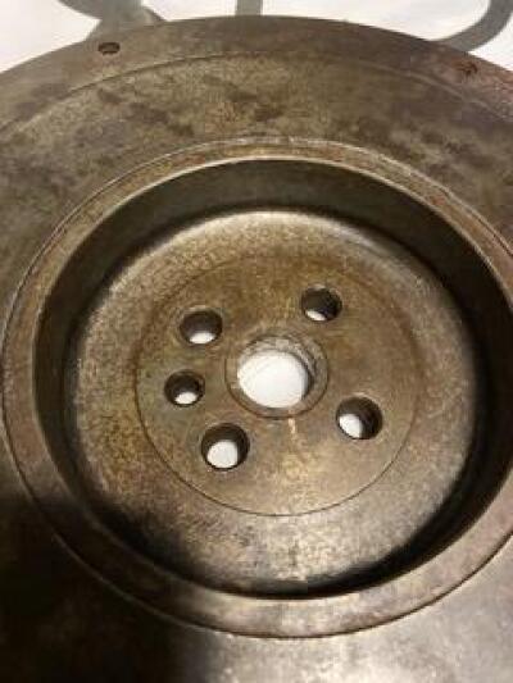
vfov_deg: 67.3
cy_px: 342
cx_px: 256
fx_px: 514
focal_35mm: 26
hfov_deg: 53.1
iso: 500
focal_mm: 4.25
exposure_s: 1/25
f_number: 1.8
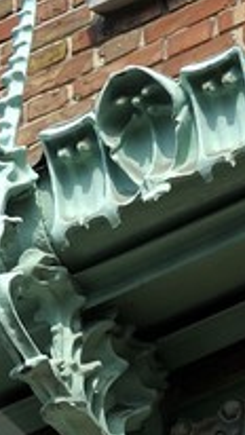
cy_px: 1068
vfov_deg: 1.9
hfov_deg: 1.1
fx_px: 13144
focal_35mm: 1139
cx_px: -577
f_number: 9
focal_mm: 140
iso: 200
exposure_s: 1/200
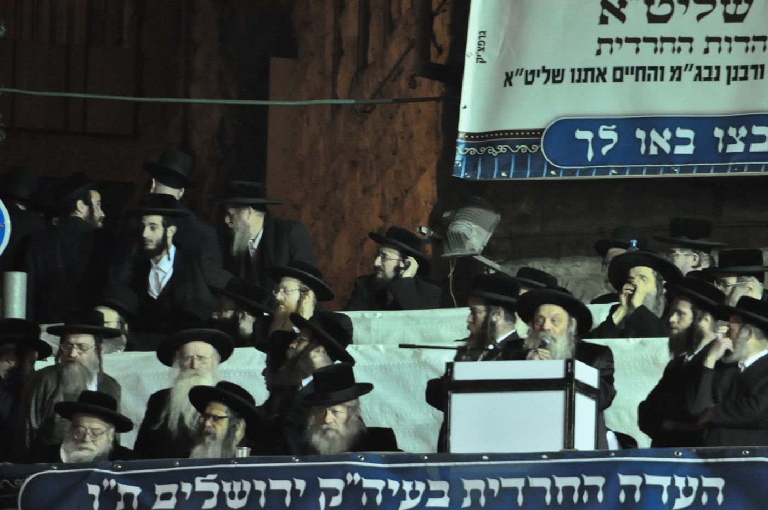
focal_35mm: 450
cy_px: 255
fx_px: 9586
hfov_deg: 4.6
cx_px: 384
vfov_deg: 3.0
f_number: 5.6
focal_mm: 300
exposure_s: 1/80
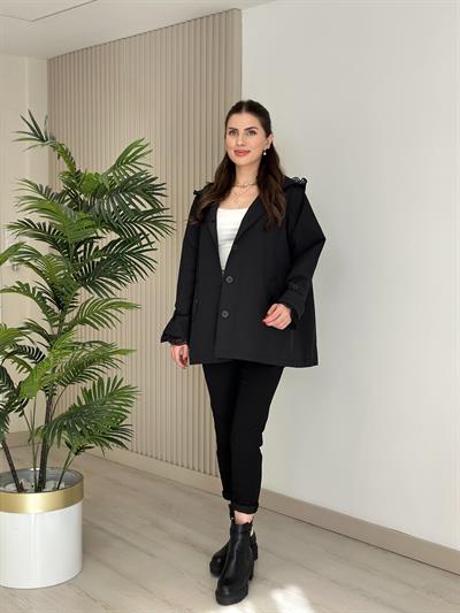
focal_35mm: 48
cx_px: 230
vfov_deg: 39.6
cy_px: 306
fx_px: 850
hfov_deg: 30.3
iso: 80
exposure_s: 1/402
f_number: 1.78
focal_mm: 6.86
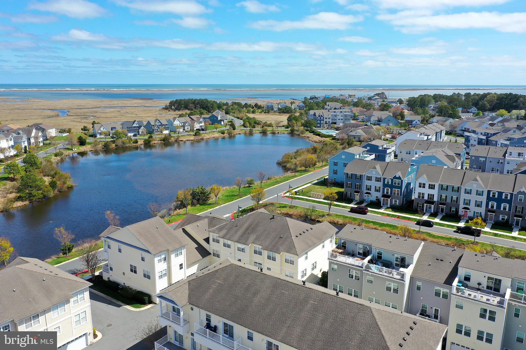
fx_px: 409
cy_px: 175
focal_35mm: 28
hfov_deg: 65.5
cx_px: 263
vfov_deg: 46.4
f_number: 5.6
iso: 100
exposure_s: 1/400
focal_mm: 10.26
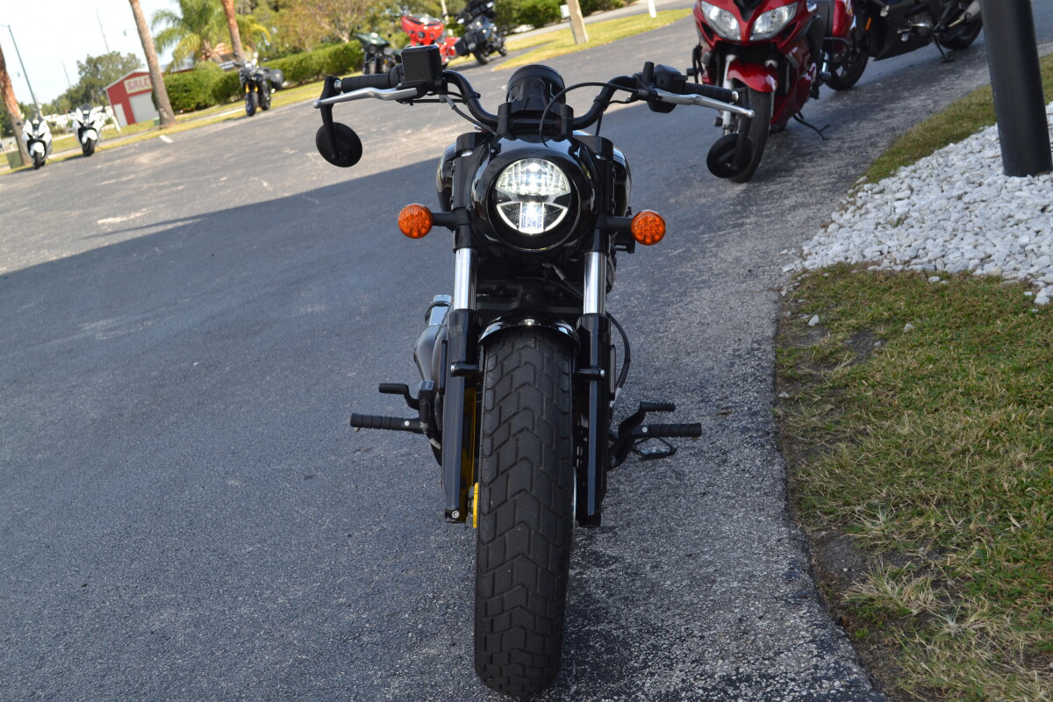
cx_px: 526
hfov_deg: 45.0
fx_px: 1272
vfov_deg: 30.8
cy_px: 351
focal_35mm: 44
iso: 100
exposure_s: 1/160
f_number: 6.3
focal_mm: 29
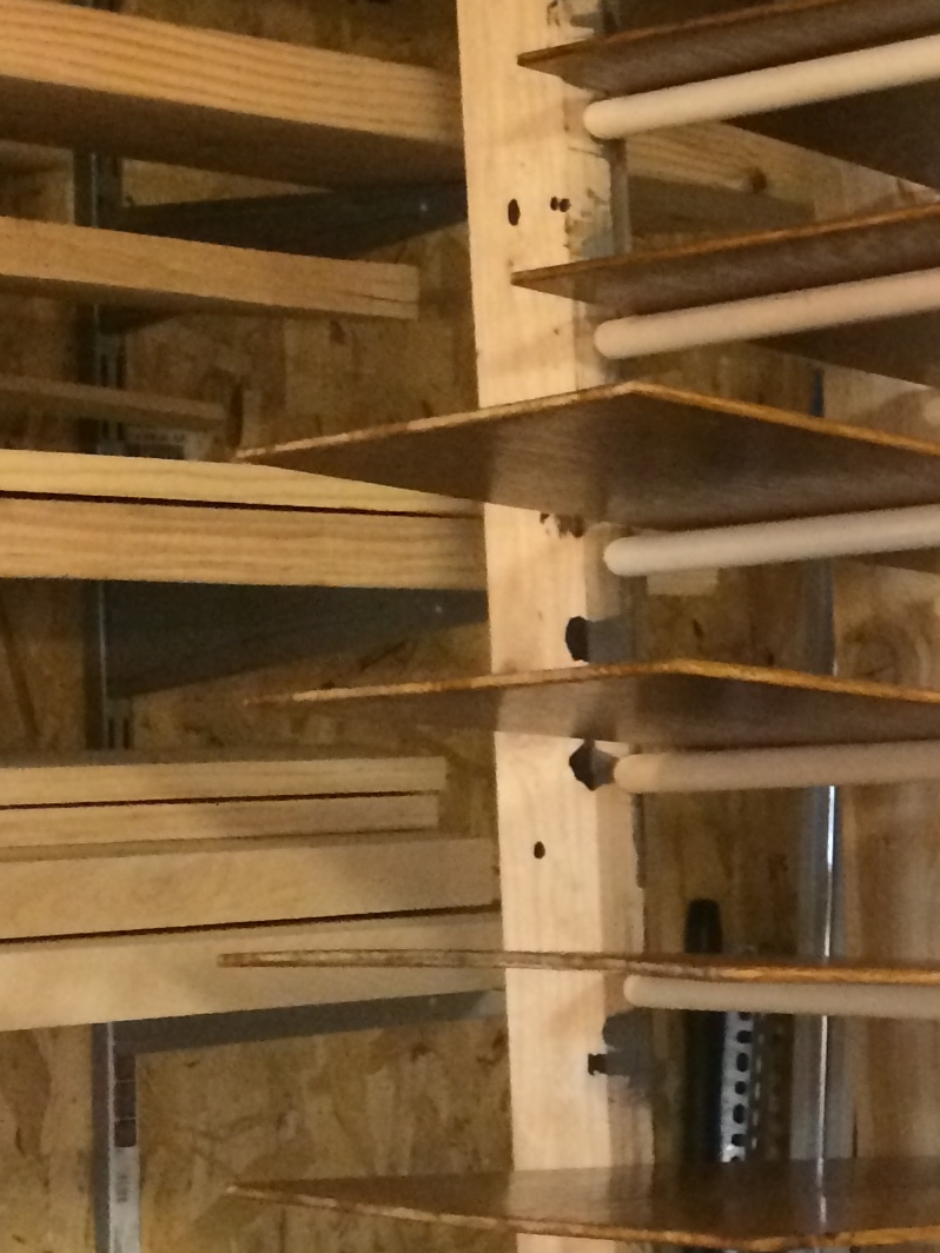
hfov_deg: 15.0
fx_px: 3331
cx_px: 1365
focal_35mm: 92
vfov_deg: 21.2
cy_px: 922
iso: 320
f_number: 2.2
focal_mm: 4.12
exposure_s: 1/30
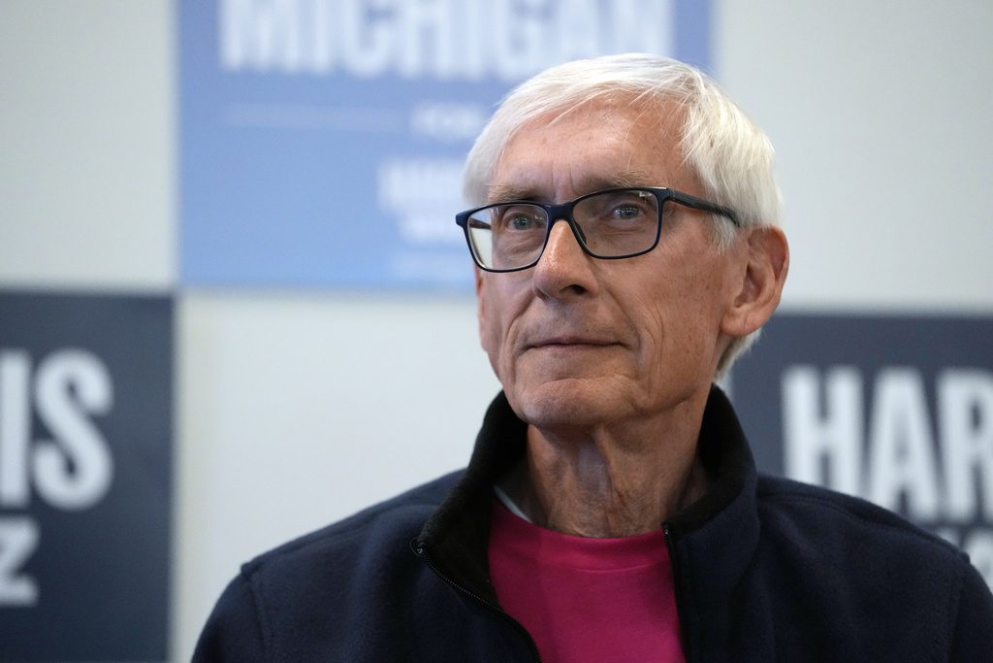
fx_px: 5517
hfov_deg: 10.3
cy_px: 332
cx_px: 496
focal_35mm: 200
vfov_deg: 6.9
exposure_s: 1/500
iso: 4000
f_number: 3.2
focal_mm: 200
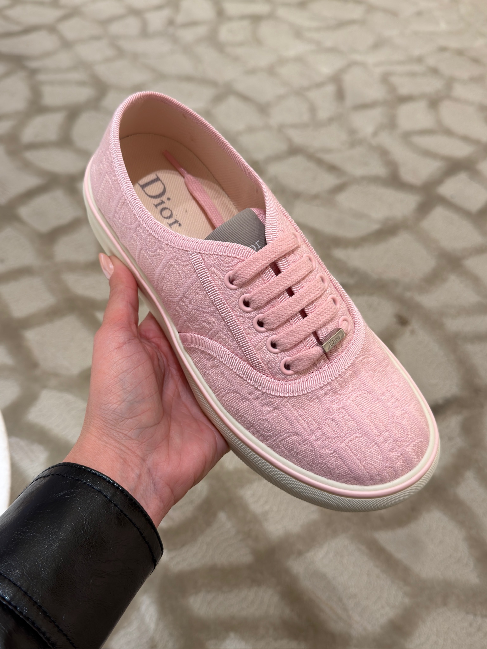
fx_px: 657
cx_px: 244
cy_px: 324
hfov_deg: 40.7
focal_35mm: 35
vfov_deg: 52.6
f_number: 1.78
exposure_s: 1/121
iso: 64
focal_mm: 6.76
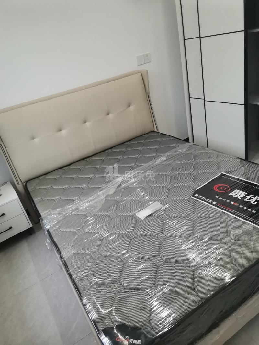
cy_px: 172
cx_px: 130
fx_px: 259
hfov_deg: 53.1
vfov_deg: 67.3
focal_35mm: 26
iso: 200
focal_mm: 4.75
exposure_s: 1/100
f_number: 1.8
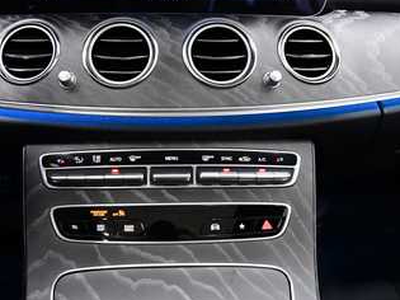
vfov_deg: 42.9
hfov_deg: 55.2
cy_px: 140
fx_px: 381
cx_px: 171
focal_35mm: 33
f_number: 3.5
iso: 6400
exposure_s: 1/60
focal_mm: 18
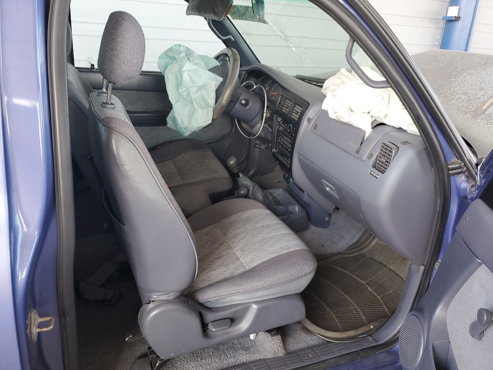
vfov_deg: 53.1
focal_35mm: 26
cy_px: 185
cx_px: 246
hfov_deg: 67.3
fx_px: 370
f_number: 1.5
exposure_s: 1/120
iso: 57
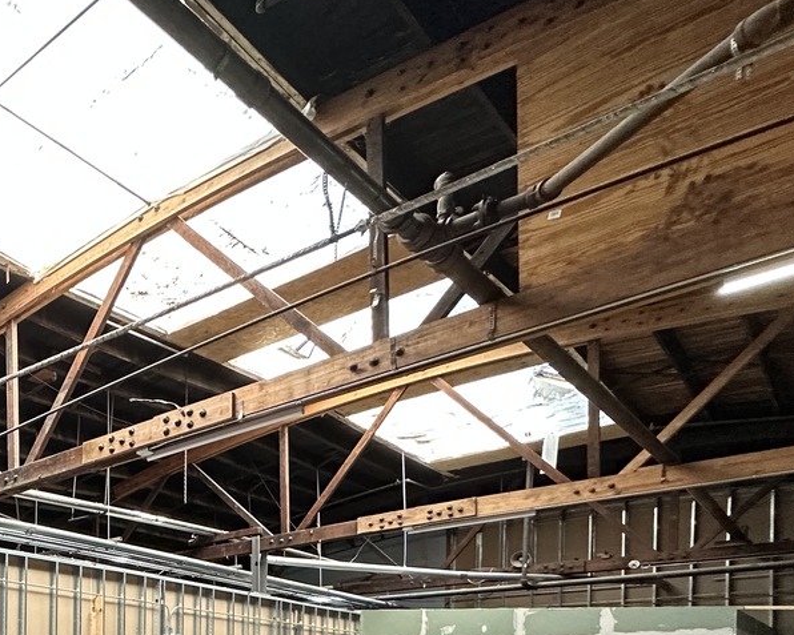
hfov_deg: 39.7
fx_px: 776
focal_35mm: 33
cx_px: -148
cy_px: 702
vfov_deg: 37.2
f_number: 2.2
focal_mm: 2.22
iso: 320
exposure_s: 1/120
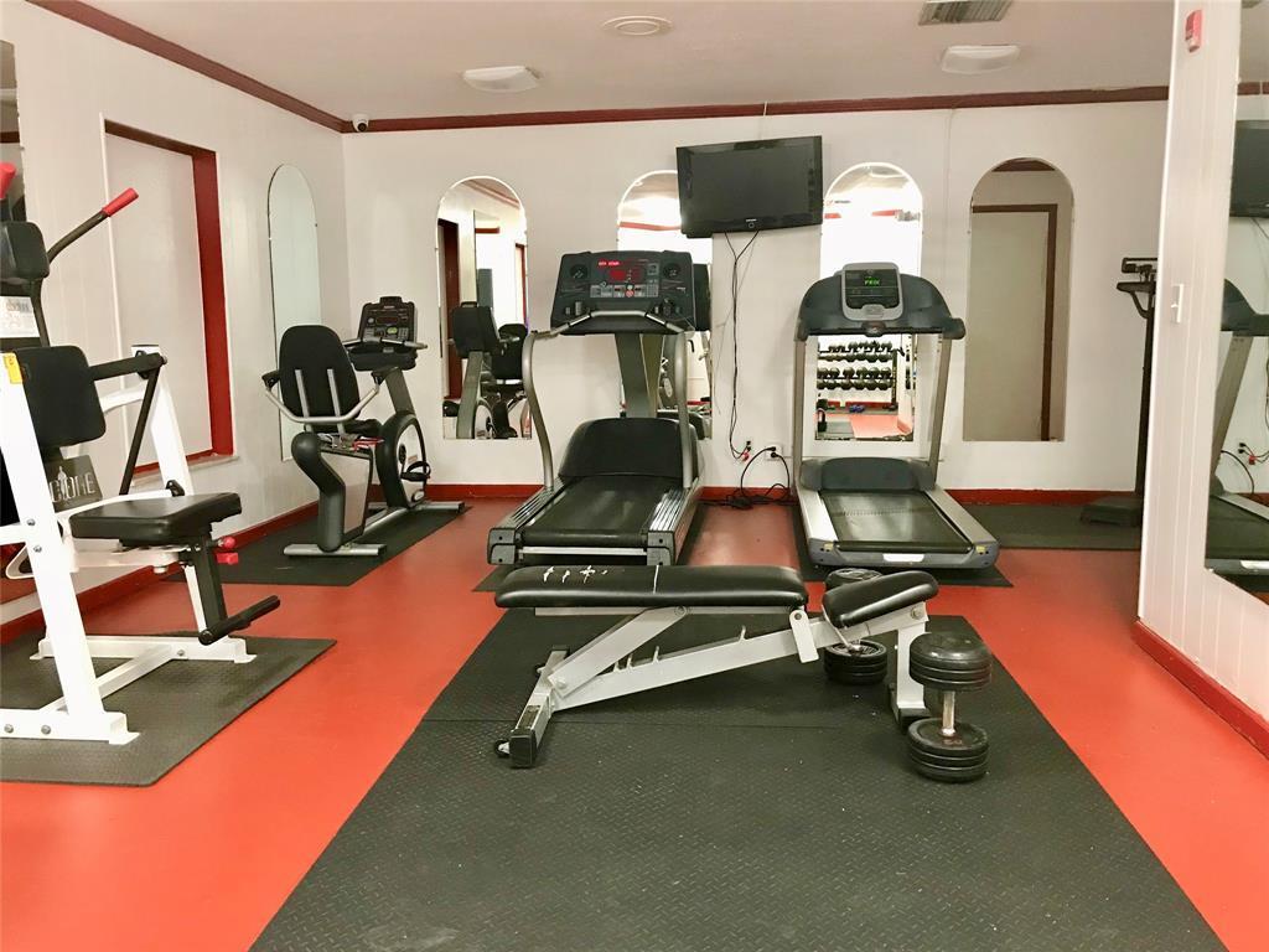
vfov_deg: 49.7
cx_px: 634
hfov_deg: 63.4
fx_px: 1026
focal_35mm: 28
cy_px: 476
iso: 100
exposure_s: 1/15
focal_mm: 3.99
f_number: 1.8
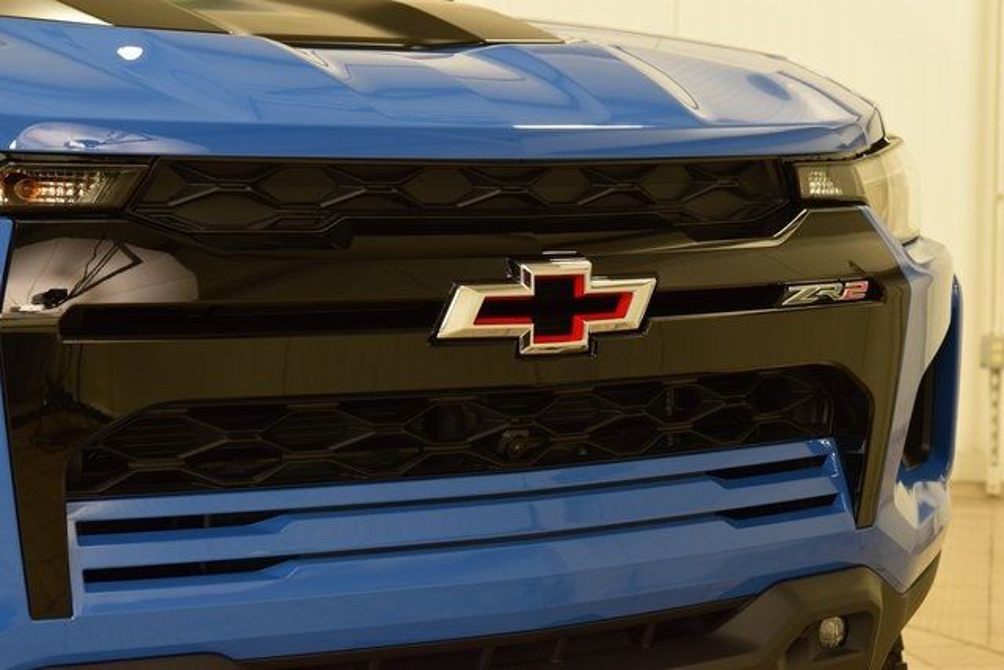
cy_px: 335
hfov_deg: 21.9
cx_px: 502
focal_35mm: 93
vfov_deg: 14.7
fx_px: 2594
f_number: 7.1
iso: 1100
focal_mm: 62
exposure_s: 1/30
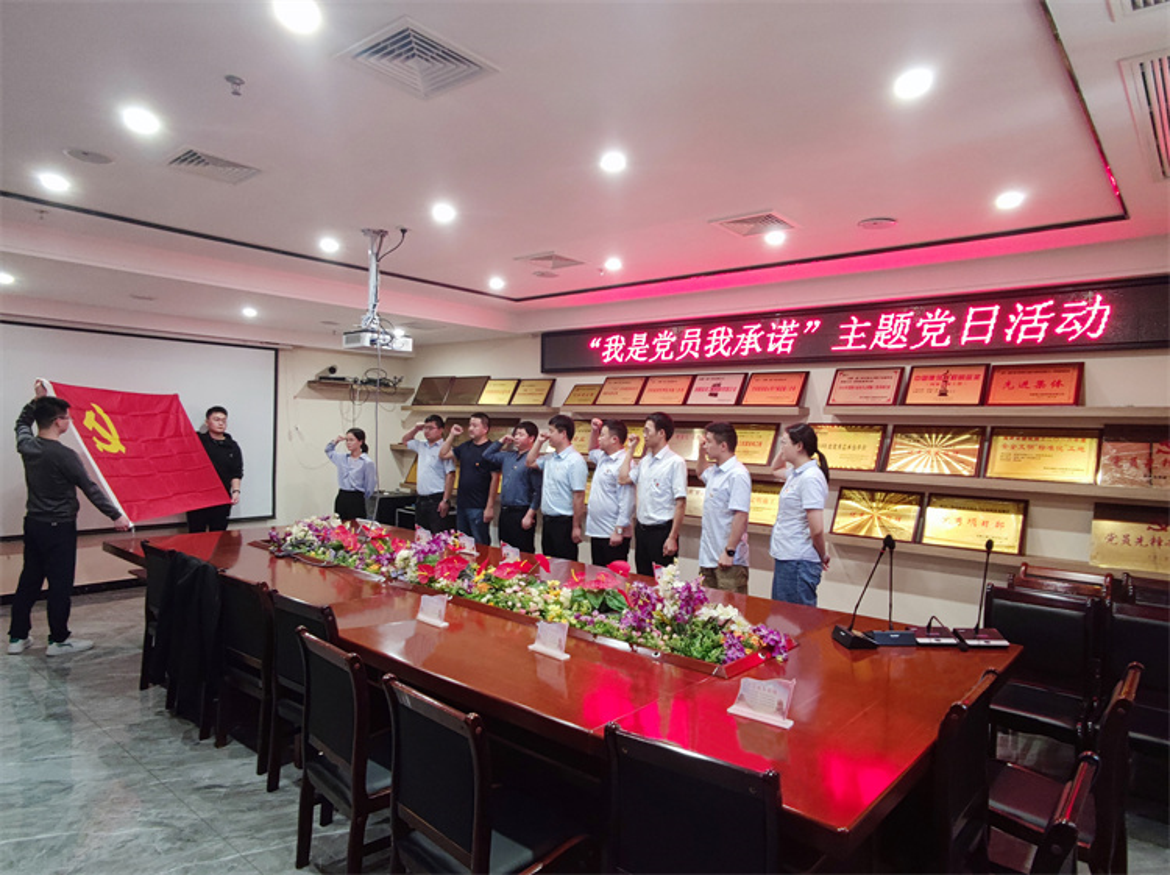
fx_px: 675
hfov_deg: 81.8
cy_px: 438
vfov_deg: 65.9
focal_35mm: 20
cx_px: 585
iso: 495
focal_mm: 2.35
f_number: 2.2
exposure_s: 1/29
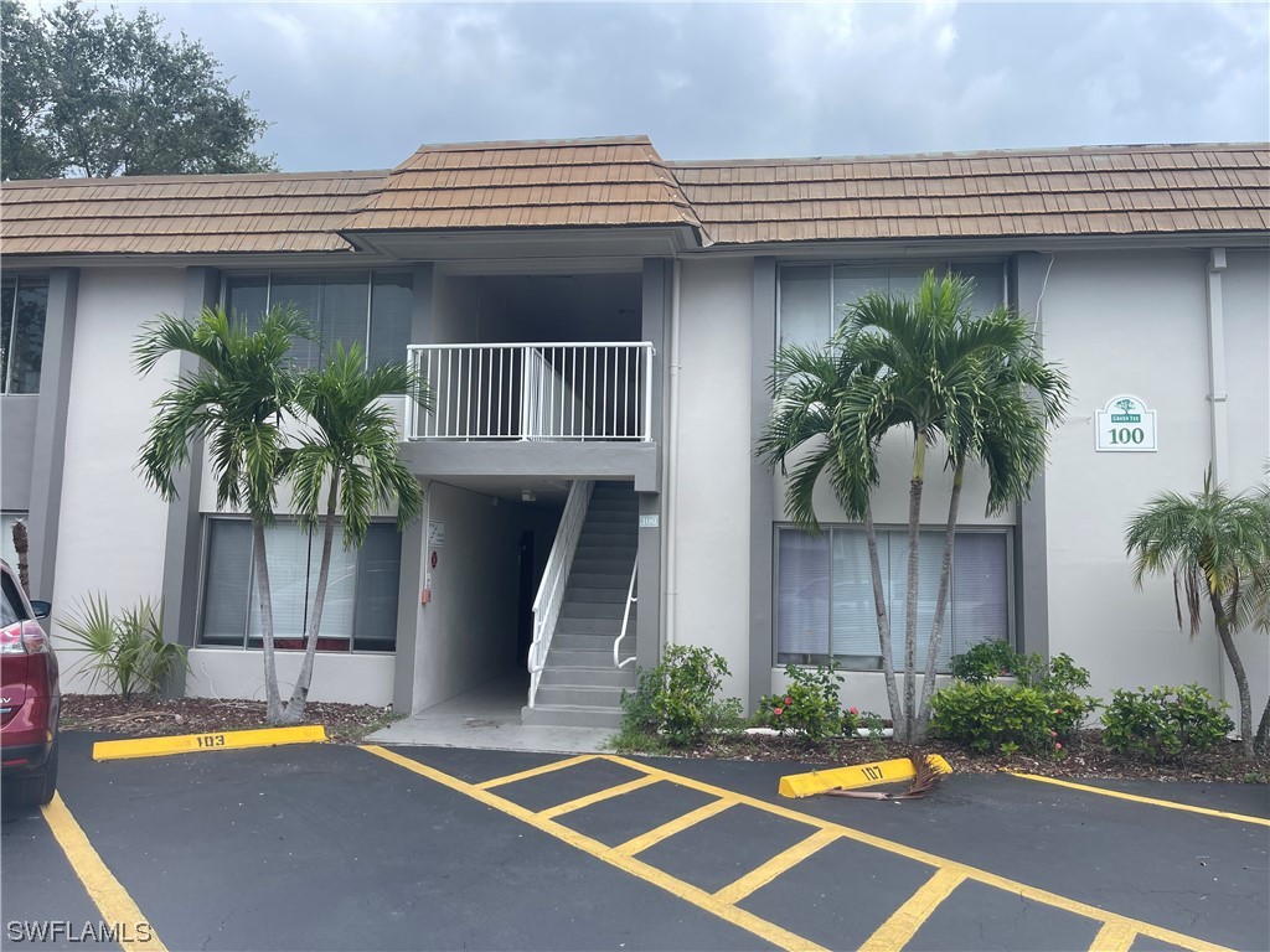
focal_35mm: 26
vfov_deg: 53.1
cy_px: 476
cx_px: 635
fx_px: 954
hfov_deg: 67.3
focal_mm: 5.1
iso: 32
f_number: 1.6
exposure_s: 1/1057
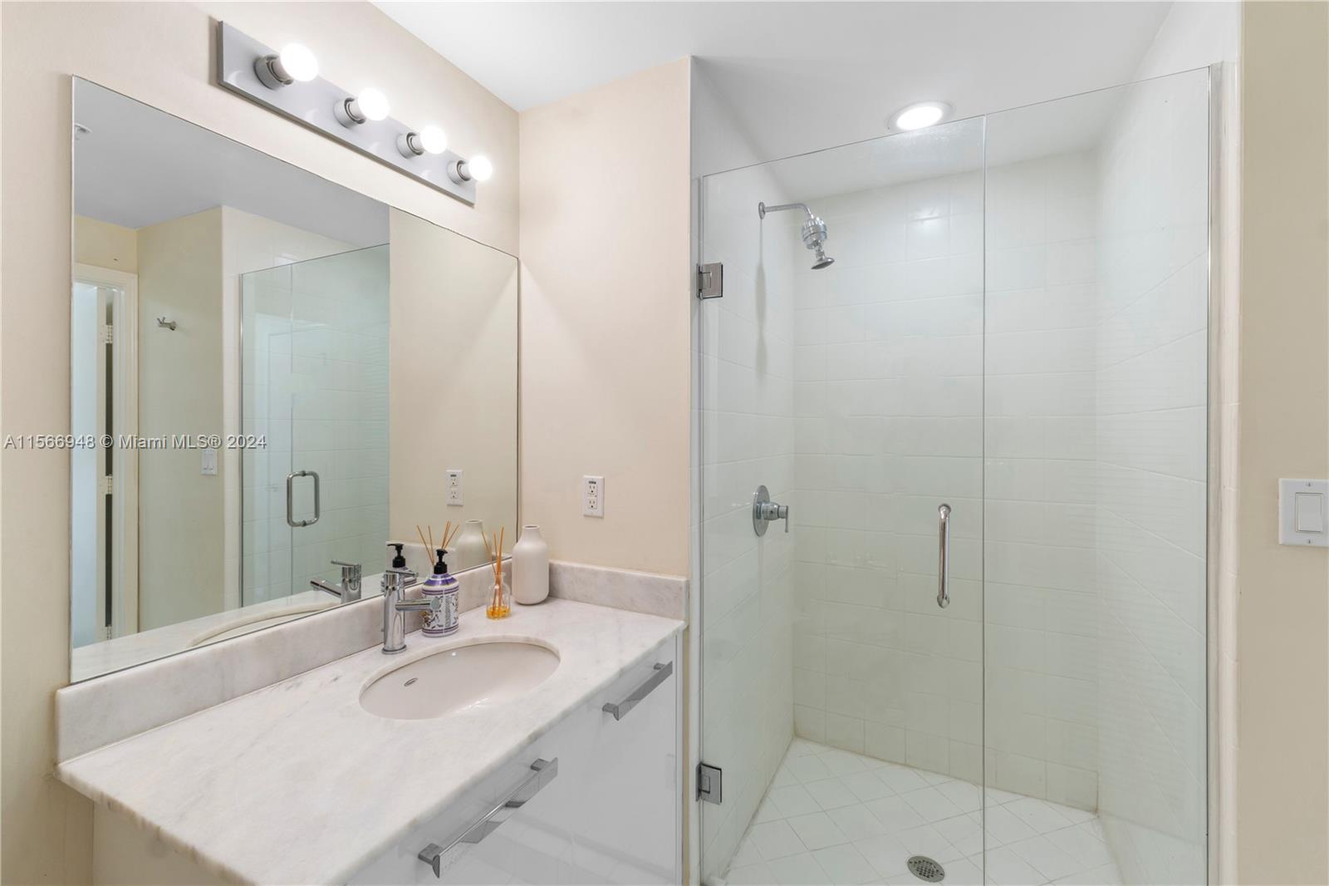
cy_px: 443
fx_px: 554
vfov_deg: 77.3
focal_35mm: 15
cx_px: 664
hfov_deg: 100.4
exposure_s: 1/8
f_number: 10
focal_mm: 10
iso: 125
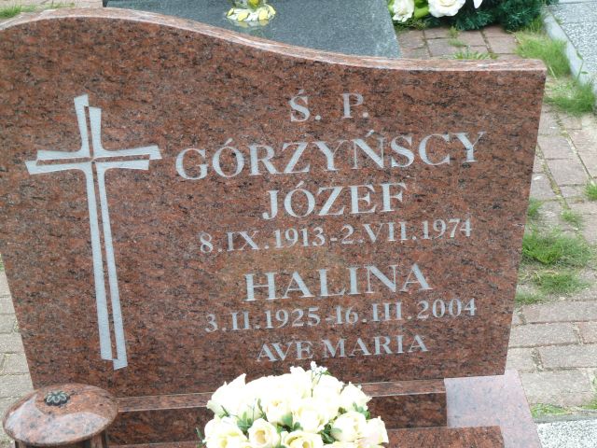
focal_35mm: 90
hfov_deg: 21.8
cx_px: 298
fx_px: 1552
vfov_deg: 16.4
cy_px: 224
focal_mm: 14.7
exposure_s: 1/60
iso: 80
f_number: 4.3
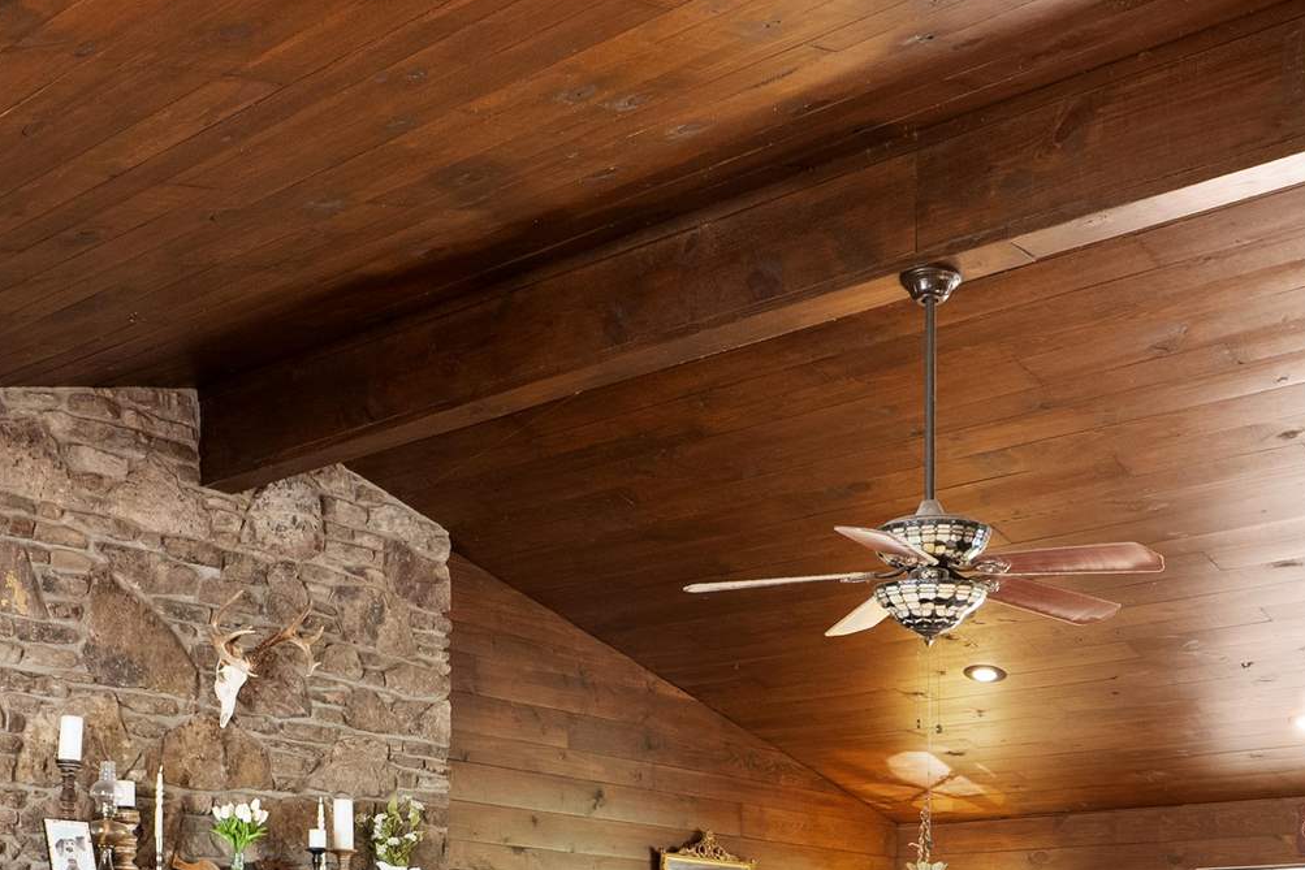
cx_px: 532
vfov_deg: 25.2
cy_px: 999
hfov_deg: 40.2
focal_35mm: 49
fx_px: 1776
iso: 1250
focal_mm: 16
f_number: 6.3
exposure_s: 1/2
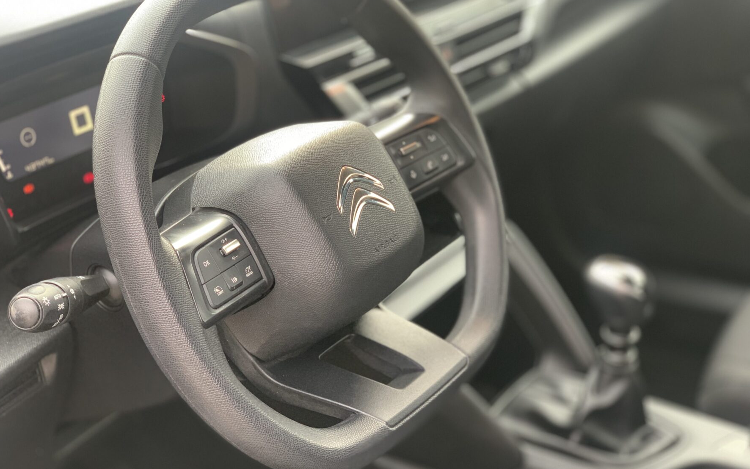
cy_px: 239
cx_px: 370
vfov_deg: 23.1
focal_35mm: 56
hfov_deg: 36.3
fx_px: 1144
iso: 125
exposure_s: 1/70
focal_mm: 6
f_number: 2.4
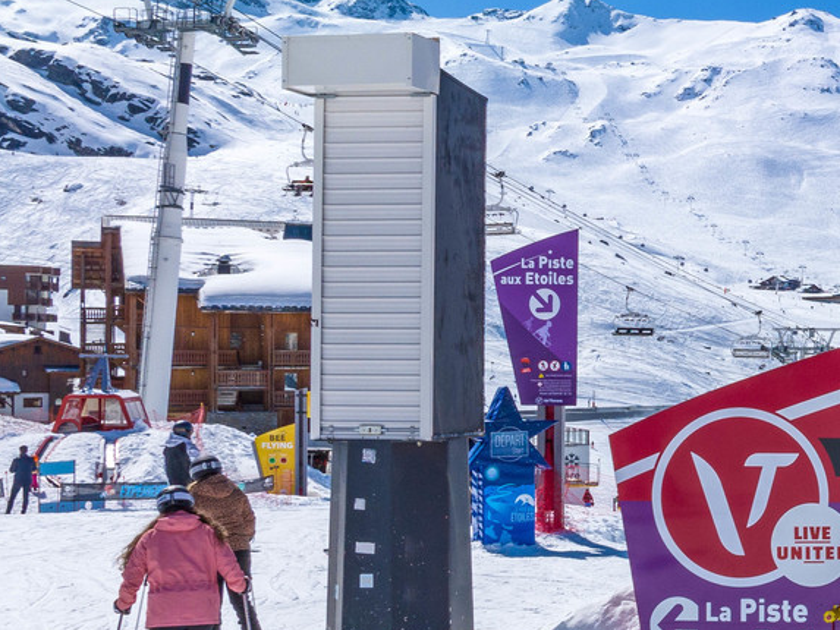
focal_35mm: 67
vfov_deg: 21.9
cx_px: 1168
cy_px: 341
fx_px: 1626
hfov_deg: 24.3
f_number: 11
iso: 100
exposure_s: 1/400
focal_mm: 12.3
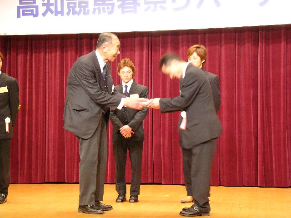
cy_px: 109
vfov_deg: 21.9
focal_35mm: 67
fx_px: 563
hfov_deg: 29.0
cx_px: 146
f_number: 2.8
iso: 200
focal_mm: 11.2
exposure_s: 1/15
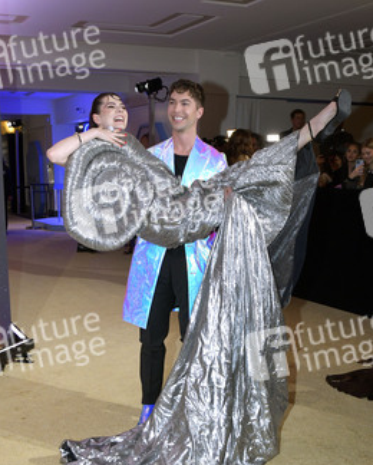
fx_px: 510
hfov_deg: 40.2
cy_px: 276
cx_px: 188
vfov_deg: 48.8
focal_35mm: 37
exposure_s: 1/250
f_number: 6.3
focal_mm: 32
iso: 1250
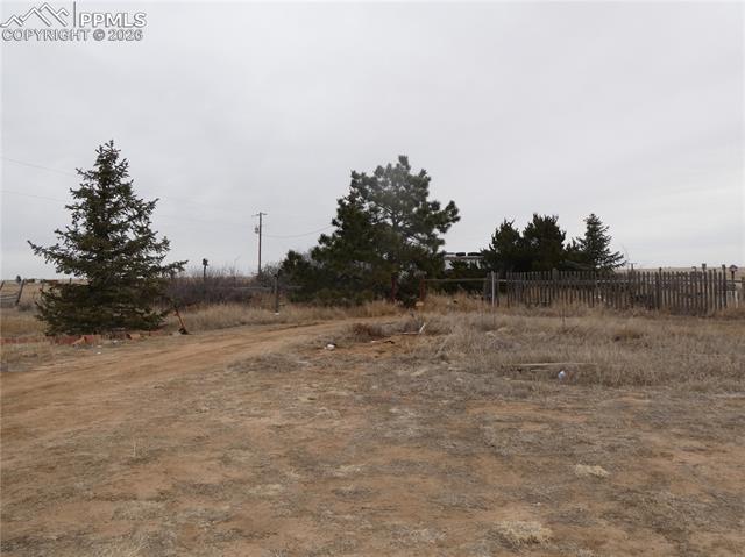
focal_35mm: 24
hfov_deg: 71.6
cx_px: 372
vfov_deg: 56.8
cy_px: 278
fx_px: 516
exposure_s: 1/800
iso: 80
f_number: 3.3
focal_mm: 4.3
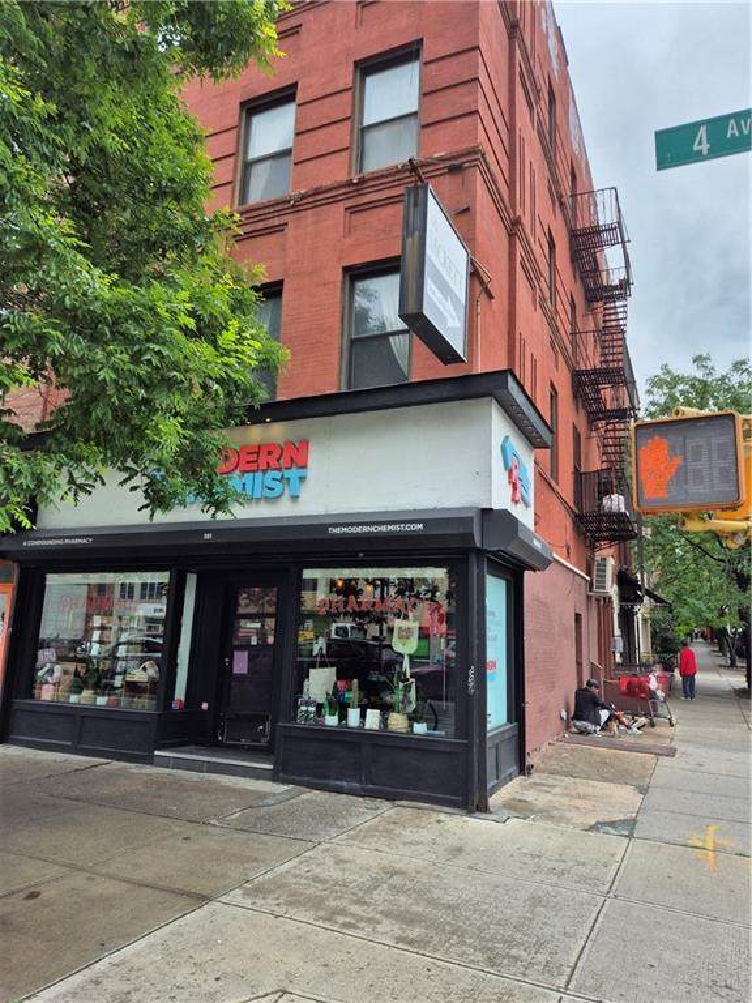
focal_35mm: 23
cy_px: 502
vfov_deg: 73.9
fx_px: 666
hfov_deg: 58.9
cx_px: 376
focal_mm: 5.4
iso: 25
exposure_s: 1/1492
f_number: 1.8
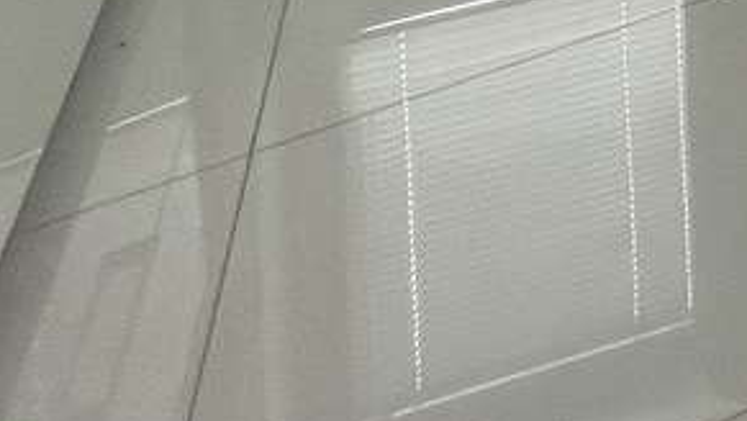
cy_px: -974
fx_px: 1447
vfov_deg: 10.0
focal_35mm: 73
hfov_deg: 17.9
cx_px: 1553
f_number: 1.8
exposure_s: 1/100
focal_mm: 1.57
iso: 32
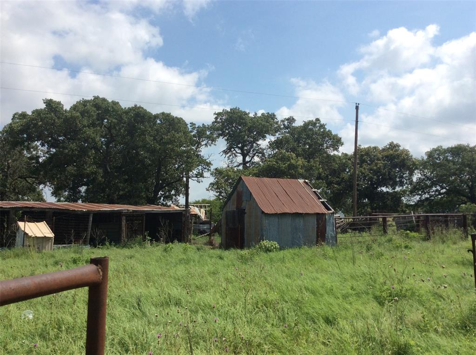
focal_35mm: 32
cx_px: 238
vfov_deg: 44.0
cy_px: 178
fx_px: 439
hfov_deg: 56.9
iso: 32
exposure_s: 1/2045
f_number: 2.4
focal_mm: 3.3
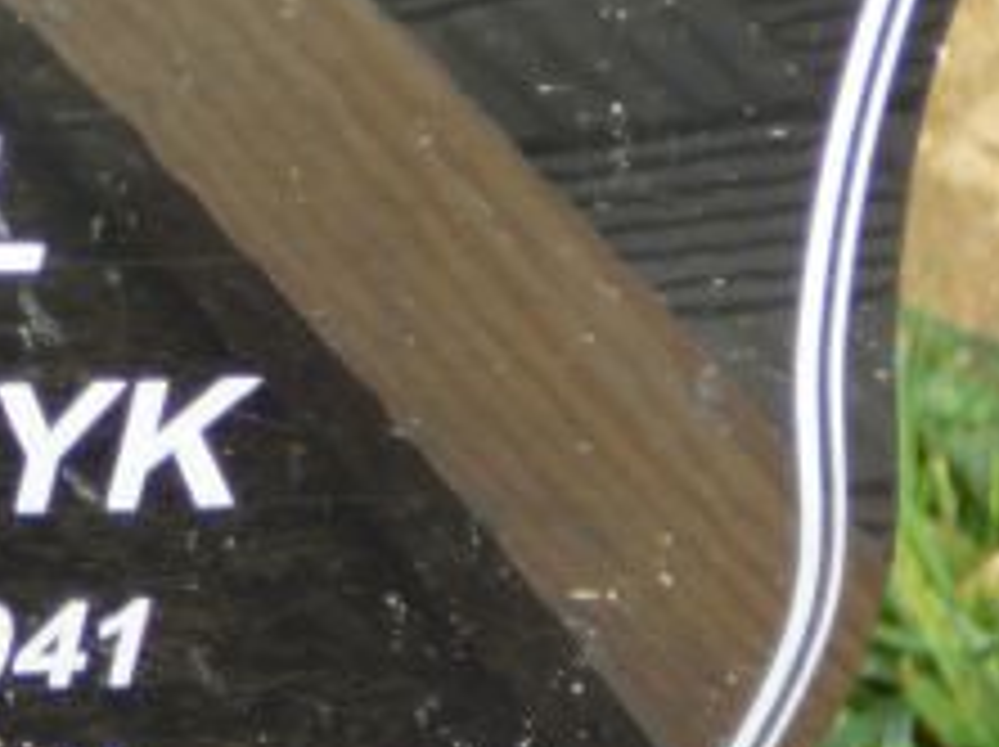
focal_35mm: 427
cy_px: 166
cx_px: -198
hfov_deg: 4.6
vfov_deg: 3.5
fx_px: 12310
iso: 80
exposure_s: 1/200
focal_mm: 22
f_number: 4
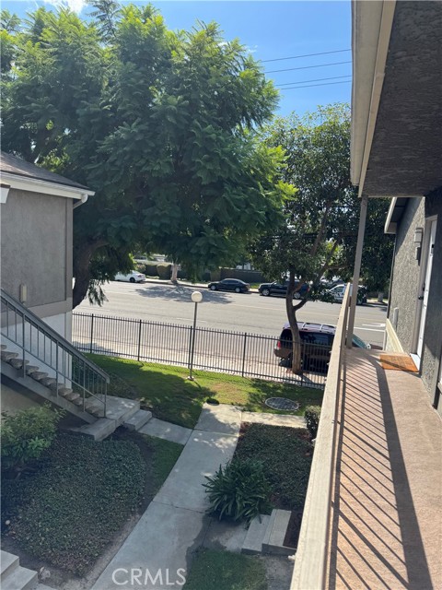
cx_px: 221
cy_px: 295
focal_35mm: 24
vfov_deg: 71.6
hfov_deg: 56.8
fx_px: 409
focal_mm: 6.76
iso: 80
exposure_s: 1/2331
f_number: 1.78
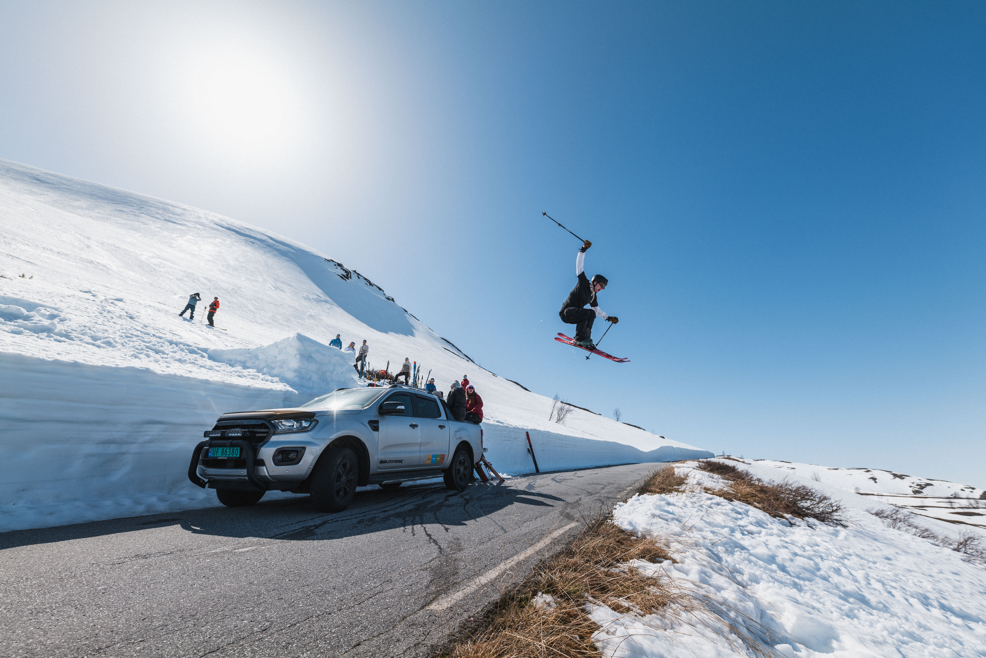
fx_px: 384
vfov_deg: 81.2
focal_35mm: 14
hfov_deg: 104.2
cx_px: 493
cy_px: 329
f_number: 4
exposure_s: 1/1600
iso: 100
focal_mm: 14
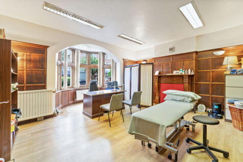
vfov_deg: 77.3
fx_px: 101
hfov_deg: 100.4
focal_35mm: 15
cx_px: 122
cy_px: 81
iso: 200
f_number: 2.8
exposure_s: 1/10
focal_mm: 10
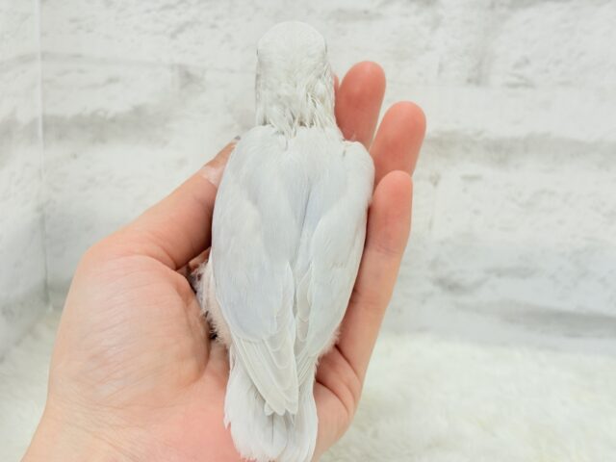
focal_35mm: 52
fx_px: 925
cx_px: 308
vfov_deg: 28.0
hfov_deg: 36.8
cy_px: 231
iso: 40
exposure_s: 1/50
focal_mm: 5.96
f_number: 1.6
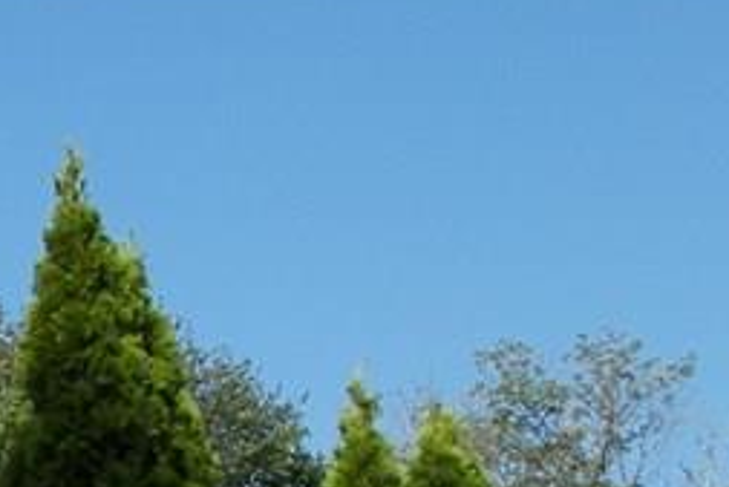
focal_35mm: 181
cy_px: 1072
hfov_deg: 10.5
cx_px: -700
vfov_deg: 7.2
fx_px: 3667
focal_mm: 8.9
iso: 50
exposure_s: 1/640
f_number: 3.6
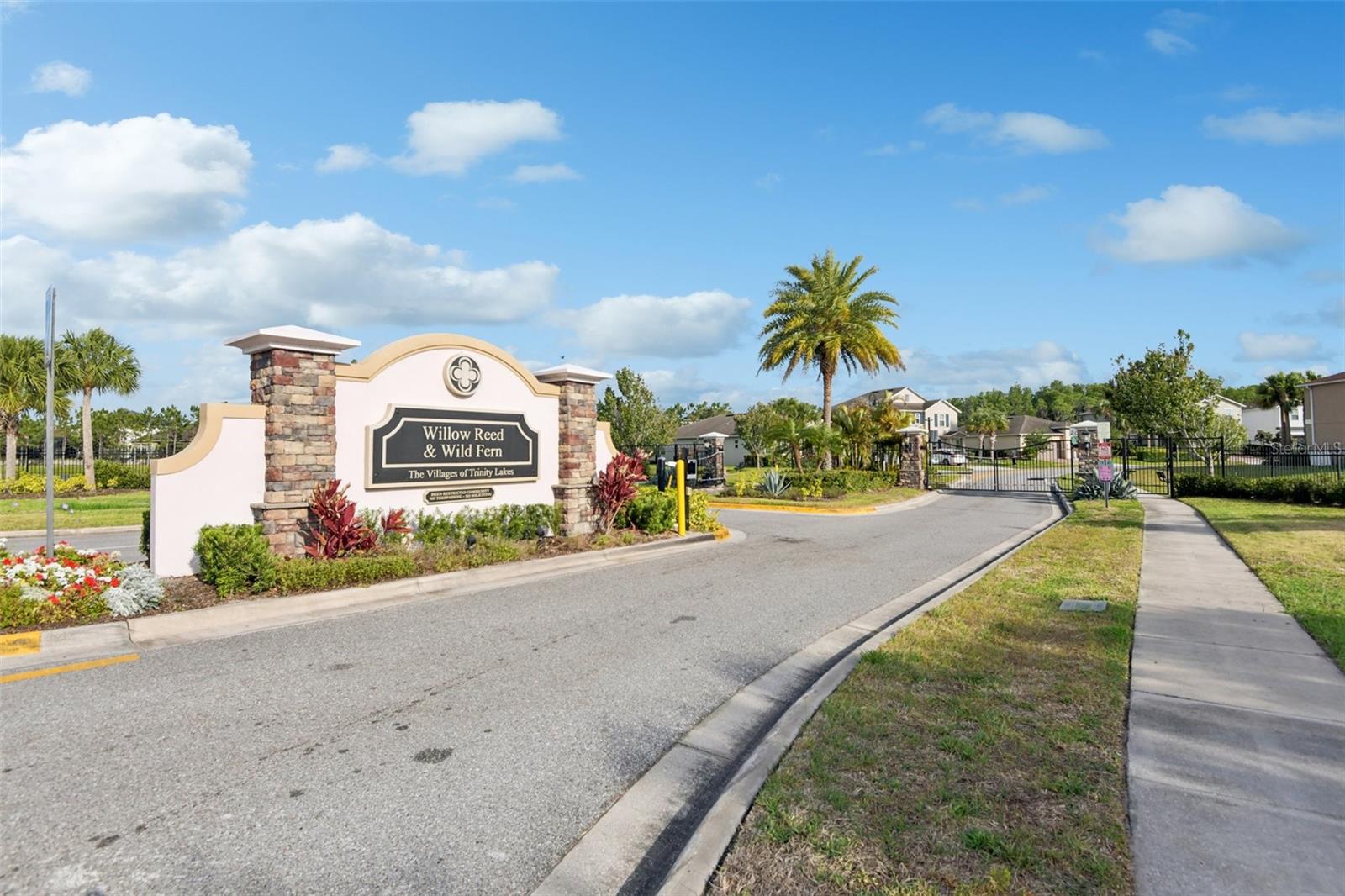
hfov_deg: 96.7
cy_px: 448
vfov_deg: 73.7
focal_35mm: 16
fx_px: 598
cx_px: 672
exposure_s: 1/1600
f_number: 8
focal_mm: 16
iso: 400
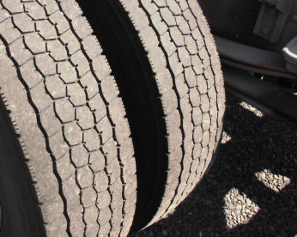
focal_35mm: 47
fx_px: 413
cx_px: 103
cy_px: 76
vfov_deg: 31.7
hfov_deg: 39.2
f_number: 3.5
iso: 100
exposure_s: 1/200
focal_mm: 4.6
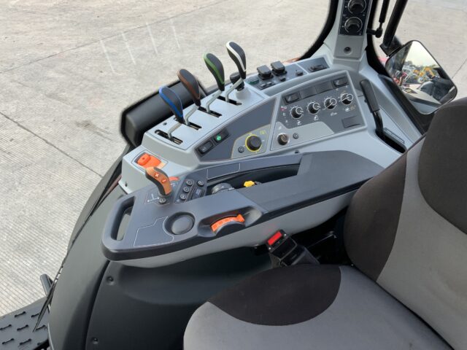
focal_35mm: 29
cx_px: 234
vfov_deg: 48.2
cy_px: 175
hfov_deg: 61.7
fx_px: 391
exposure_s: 1/122
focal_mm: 3
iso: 25
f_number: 1.8
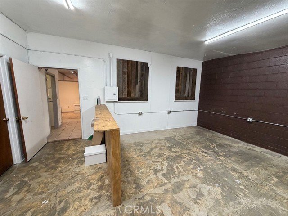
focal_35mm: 14
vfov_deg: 85.7
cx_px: 144
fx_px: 116
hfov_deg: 102.1
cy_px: 108
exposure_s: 1/120
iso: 250
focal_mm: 2.22
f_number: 2.2
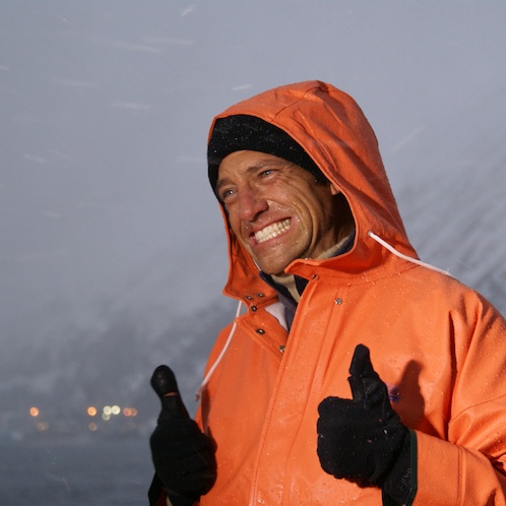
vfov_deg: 13.0
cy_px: 253
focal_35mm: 134
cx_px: 300
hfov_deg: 13.0
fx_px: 2216
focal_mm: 70
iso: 320
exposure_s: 1/125
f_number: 5.6
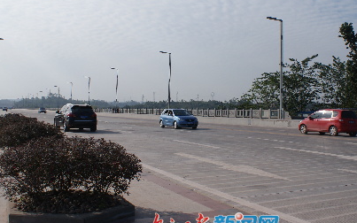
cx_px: 194
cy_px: 86
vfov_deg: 31.2
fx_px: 399
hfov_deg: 48.2
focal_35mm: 41
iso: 100
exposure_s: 1/320
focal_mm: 18
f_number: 10
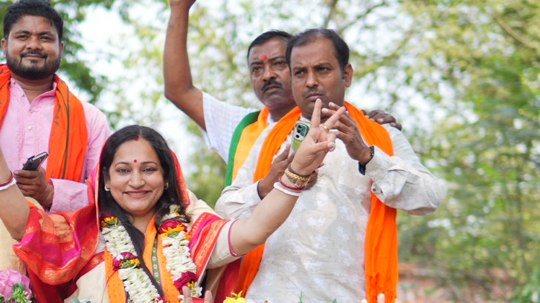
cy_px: 261
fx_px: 1503
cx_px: 123
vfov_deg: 11.5
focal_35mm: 105
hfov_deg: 20.2
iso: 100
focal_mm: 30
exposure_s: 1/2000
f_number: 1.4
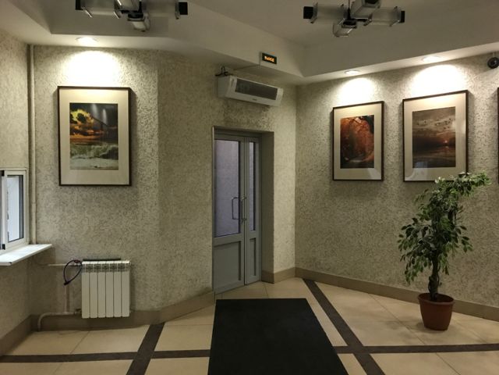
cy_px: 188
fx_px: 404
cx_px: 250
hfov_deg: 63.4
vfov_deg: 49.7
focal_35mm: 28
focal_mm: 3.99
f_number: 1.8
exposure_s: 1/13
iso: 100
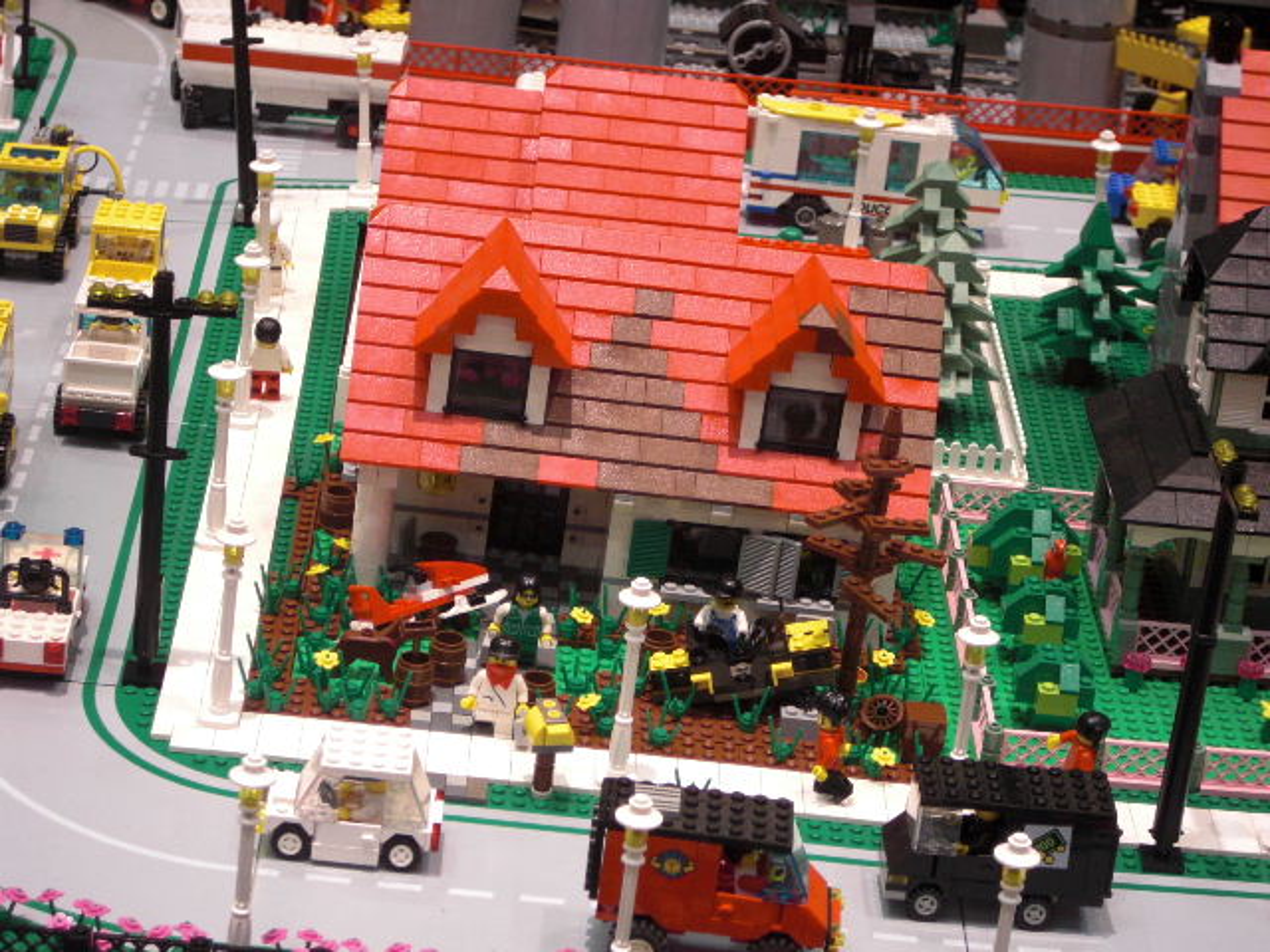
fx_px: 3962
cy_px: 476
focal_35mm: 108
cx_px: 635
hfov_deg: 18.2
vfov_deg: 13.7
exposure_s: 1/10
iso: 200
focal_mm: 18.9
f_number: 5.3
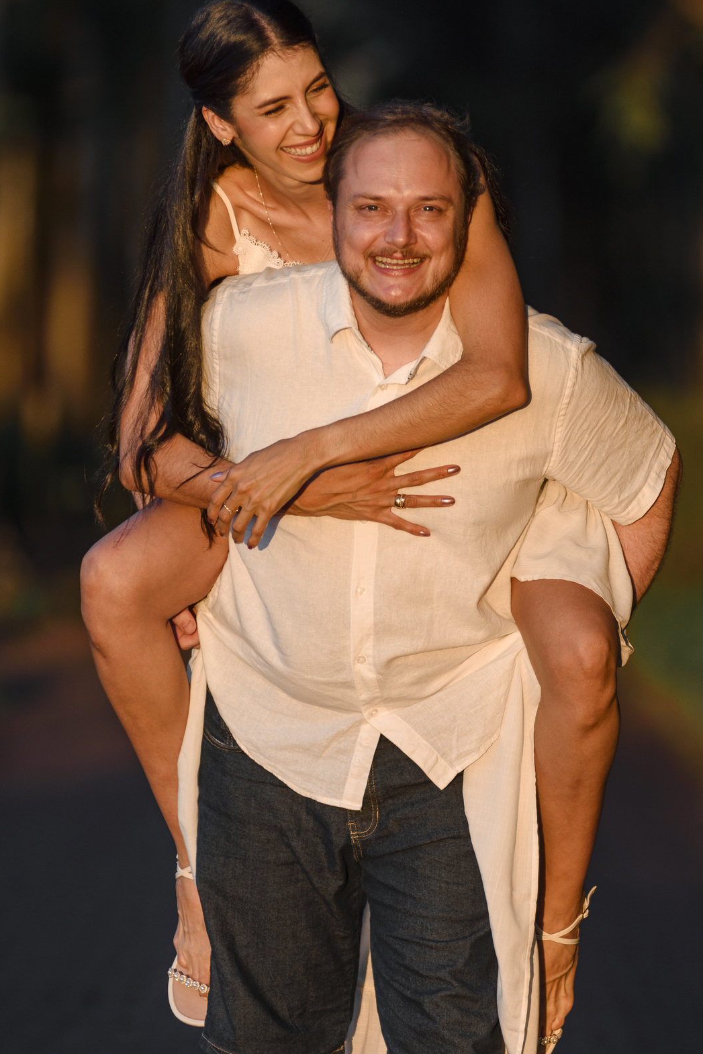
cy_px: 452
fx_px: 10073
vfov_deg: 6.0
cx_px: 389
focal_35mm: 344
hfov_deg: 4.0
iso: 100
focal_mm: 200
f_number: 2.8
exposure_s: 1/800
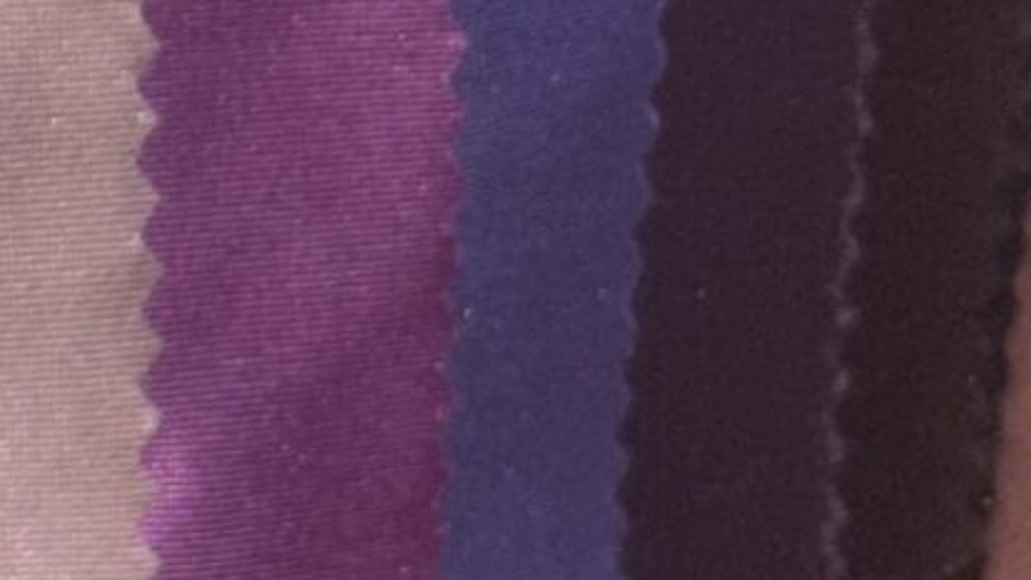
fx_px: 4785
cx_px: -964
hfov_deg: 11.2
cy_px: -289
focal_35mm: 175
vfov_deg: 6.8
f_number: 1.6
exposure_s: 1/53
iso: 32
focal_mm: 5.96
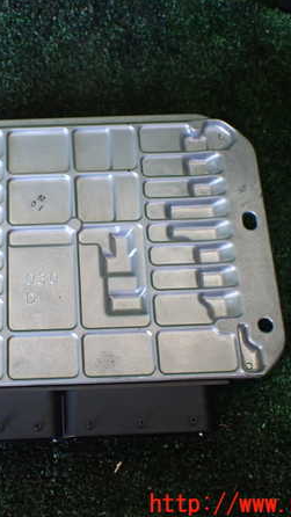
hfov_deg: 26.7
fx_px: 603
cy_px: 258
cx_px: 64
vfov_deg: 46.4
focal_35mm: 44
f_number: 2.3
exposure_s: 1/125
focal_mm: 5.4
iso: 800
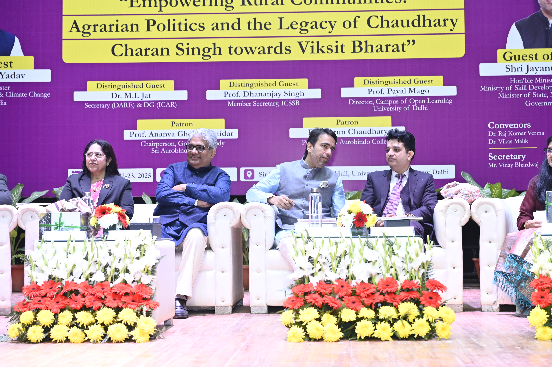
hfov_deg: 34.0
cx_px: 276
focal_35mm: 59
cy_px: 184
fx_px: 904
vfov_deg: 23.0
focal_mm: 59
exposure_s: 1/160
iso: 1600
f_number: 4
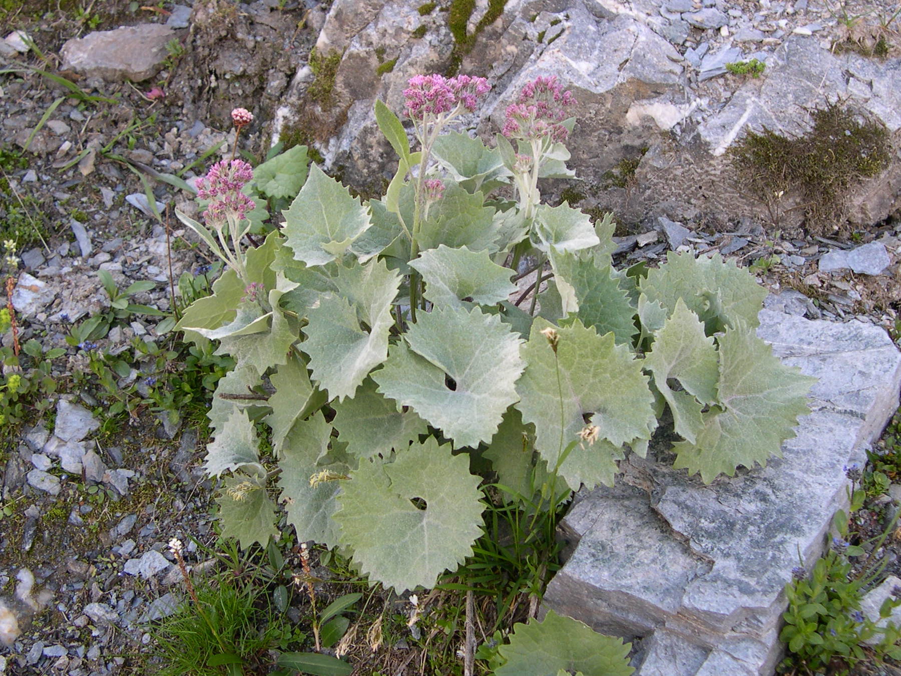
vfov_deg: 37.7
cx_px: 450
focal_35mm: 38
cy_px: 338
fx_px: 989
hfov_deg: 49.0
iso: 100
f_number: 2.8
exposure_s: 1/132
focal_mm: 8
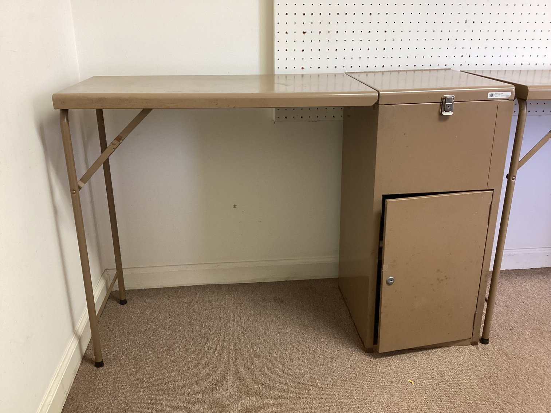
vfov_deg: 45.4
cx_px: 276
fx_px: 493
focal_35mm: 31
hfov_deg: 58.3
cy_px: 206
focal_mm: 3.3
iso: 200
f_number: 2.4
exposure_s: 1/60
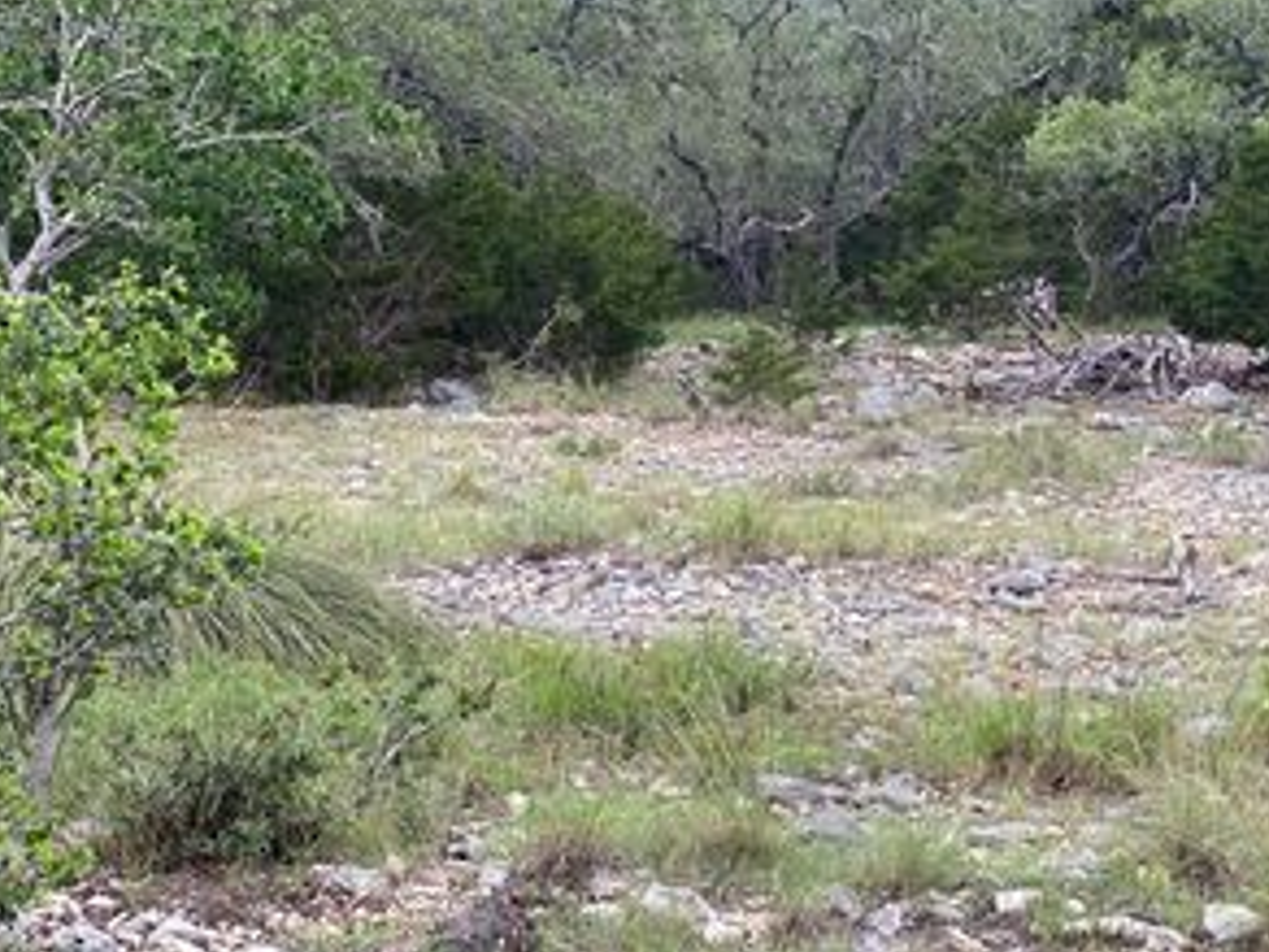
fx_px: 3263
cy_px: 380
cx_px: 860
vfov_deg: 16.6
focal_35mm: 89
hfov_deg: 21.9
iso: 20
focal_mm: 6
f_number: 2
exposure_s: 1/234
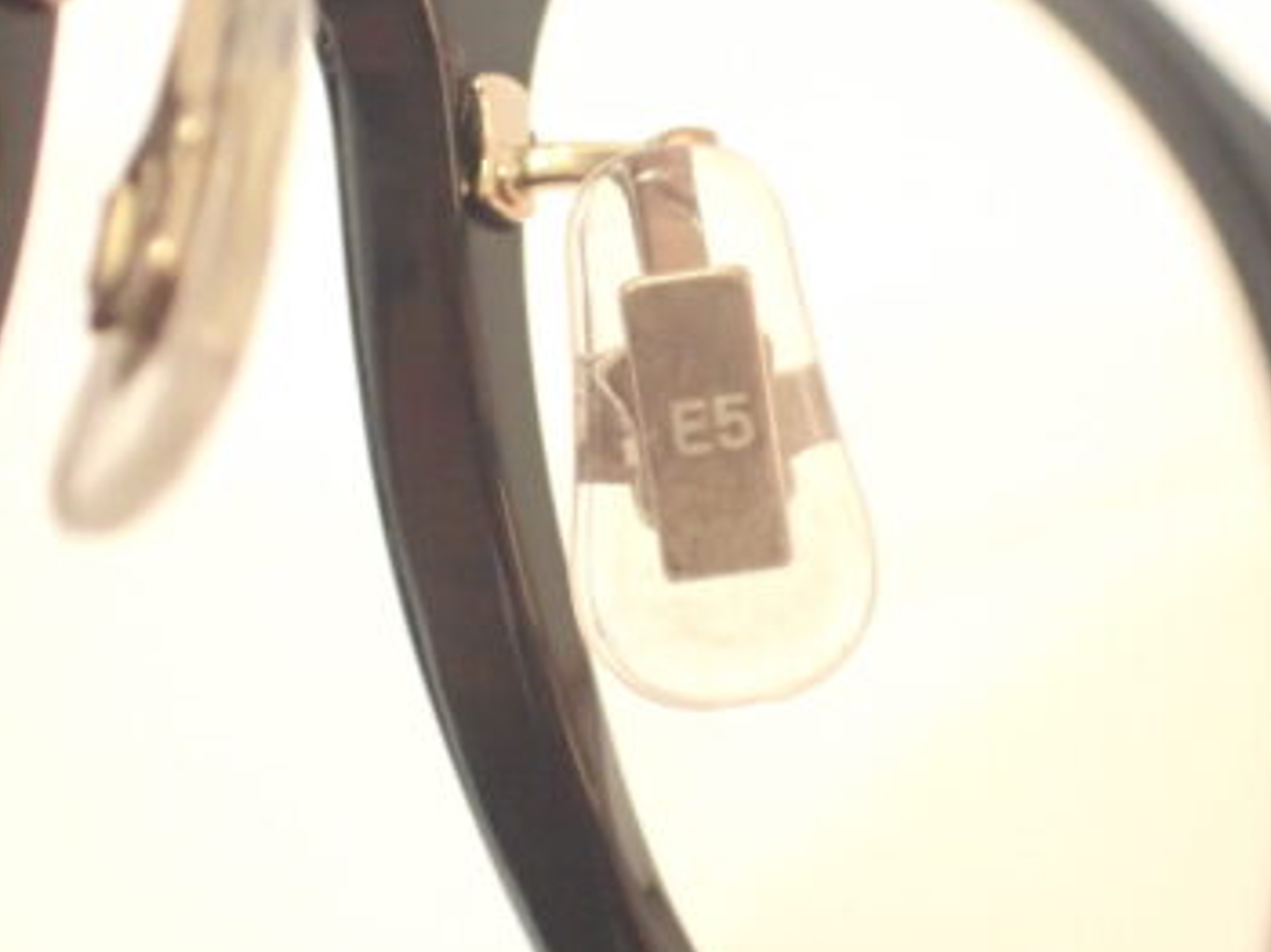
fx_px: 4476
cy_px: 392
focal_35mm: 122
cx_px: 717
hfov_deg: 16.2
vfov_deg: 12.1
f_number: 4.9
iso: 3200
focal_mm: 18
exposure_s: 1/100
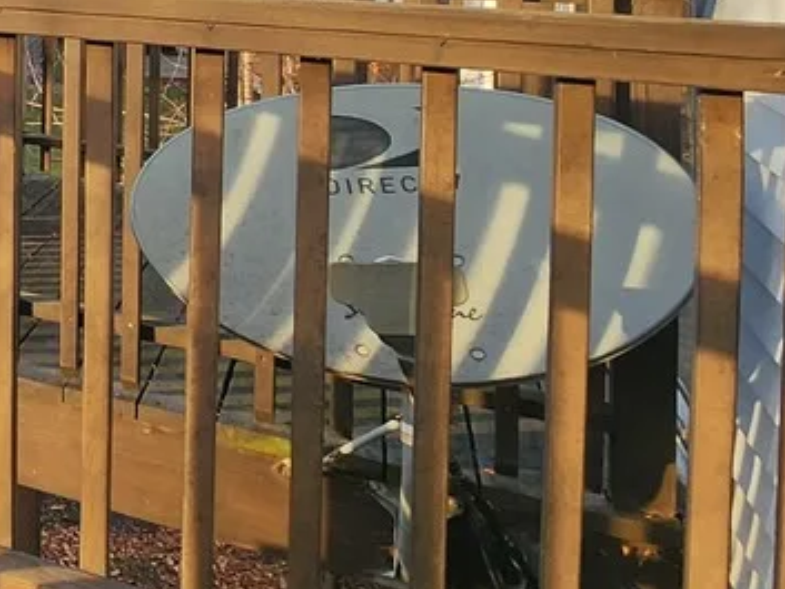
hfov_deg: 19.6
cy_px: -84
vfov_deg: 25.2
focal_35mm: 53
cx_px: -776
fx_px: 1202
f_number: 2.2
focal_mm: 2.2
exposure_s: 1/294
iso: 50
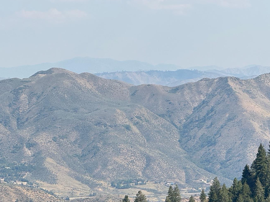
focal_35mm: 188
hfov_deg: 10.5
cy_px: 146
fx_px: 1466
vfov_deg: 7.9
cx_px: 144
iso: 50
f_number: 2.8
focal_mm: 15.66
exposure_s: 1/1650
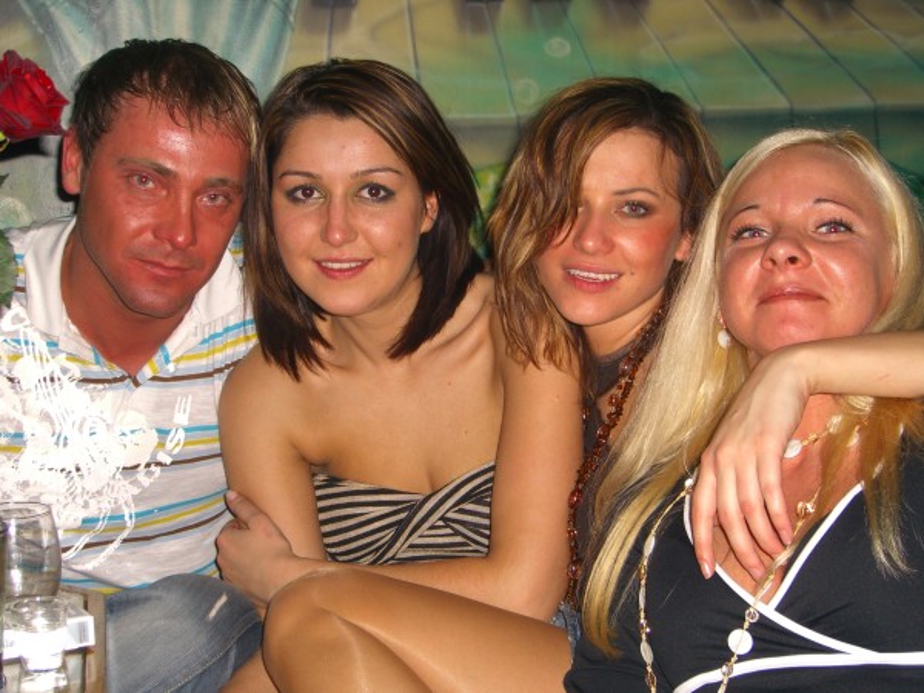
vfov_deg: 25.7
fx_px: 1521
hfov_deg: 33.8
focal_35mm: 57
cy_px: 346
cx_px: 462
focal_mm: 11.8
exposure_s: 1/60
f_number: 3.6
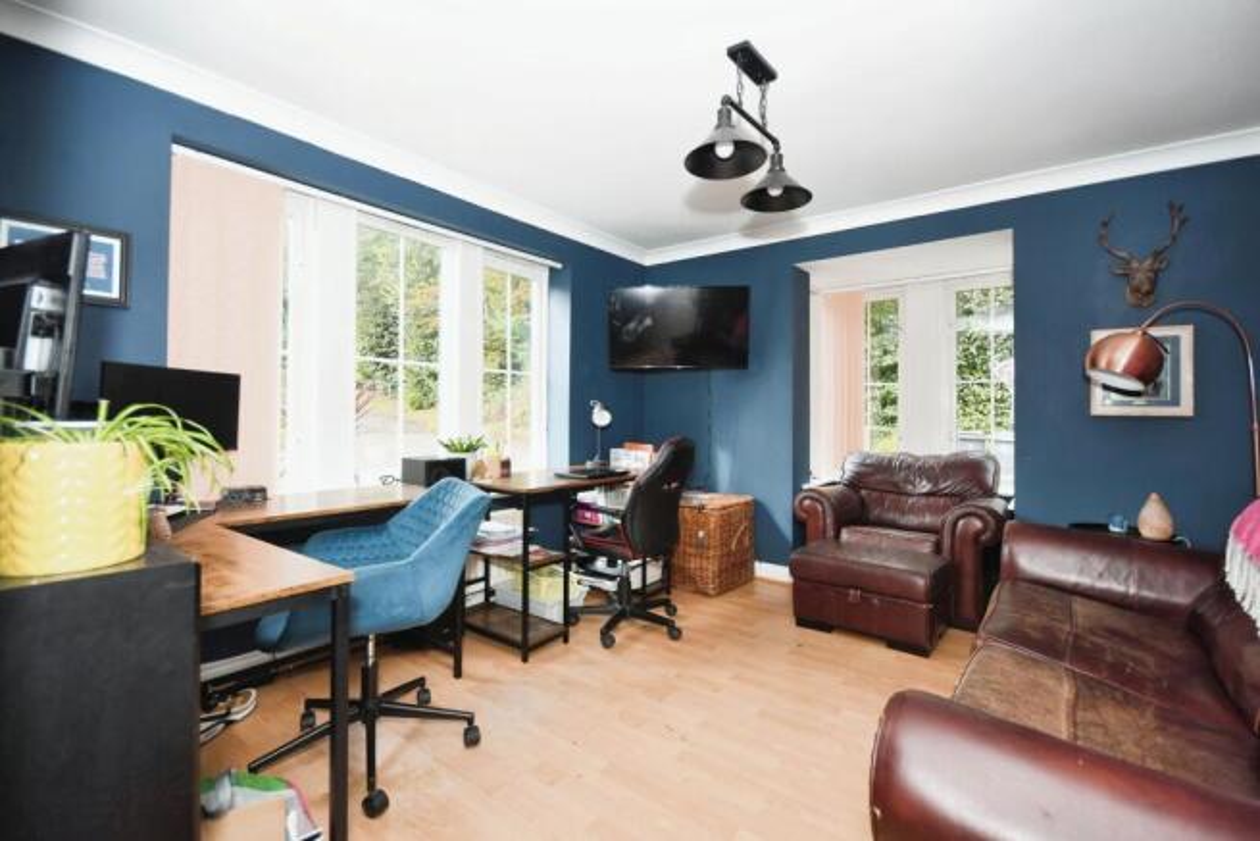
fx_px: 525
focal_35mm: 15
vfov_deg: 77.4
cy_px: 420
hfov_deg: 100.4
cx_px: 630
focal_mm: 10
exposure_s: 1/60
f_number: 8
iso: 400
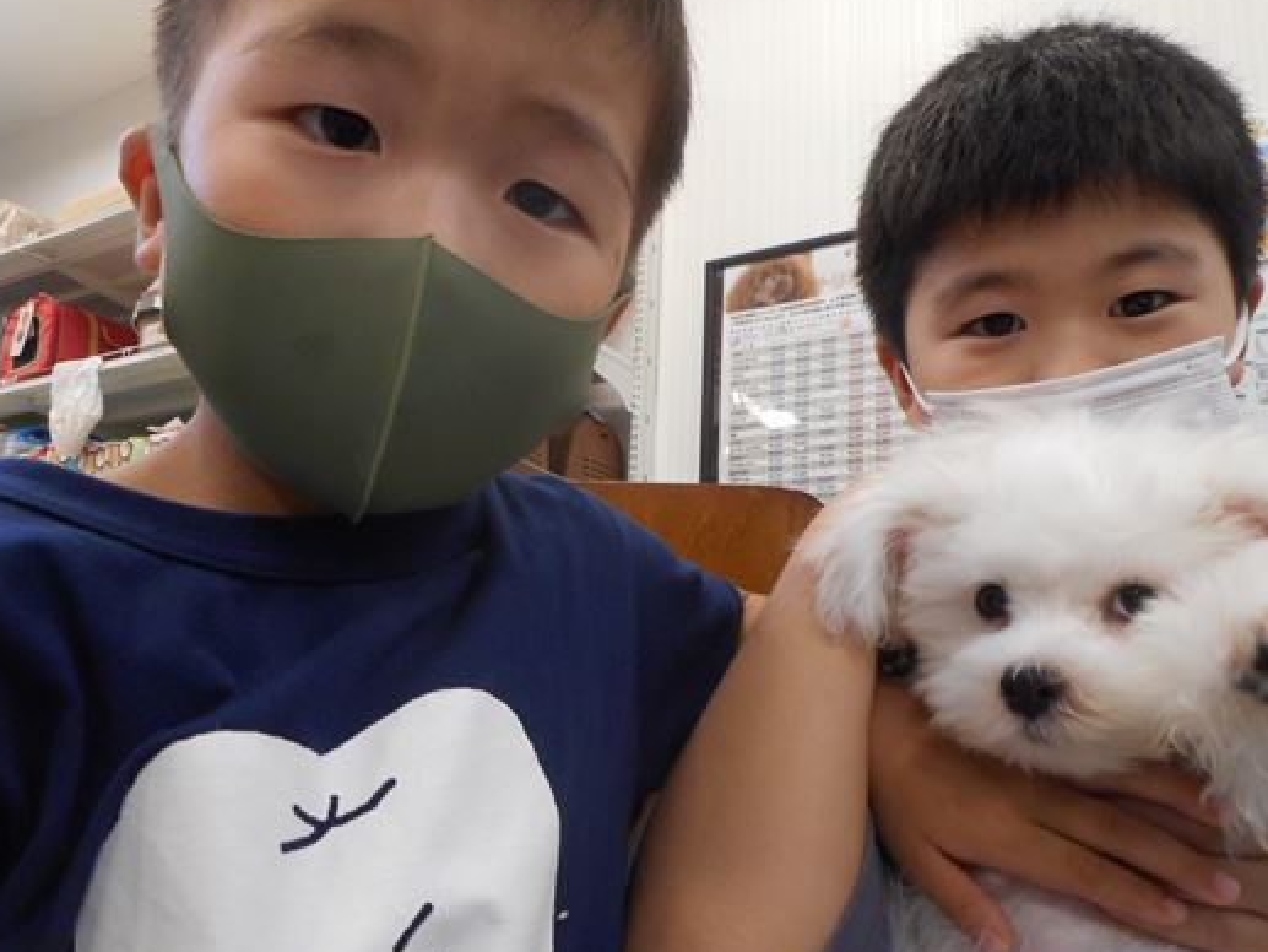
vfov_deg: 48.2
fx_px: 1063
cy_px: 515
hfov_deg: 61.6
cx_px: 638
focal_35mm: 29
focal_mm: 4.5
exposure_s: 1/30
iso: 220
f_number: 3.7
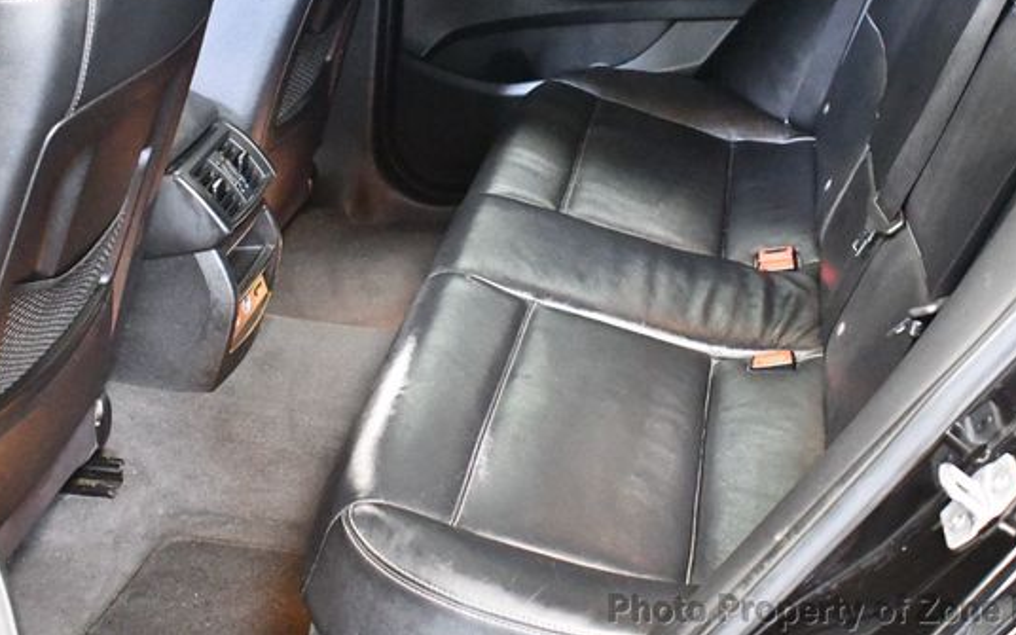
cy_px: 241
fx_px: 1551
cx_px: 586
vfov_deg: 23.1
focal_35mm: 56
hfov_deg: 36.2
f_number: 3.8
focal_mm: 23
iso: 12800
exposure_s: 1/60
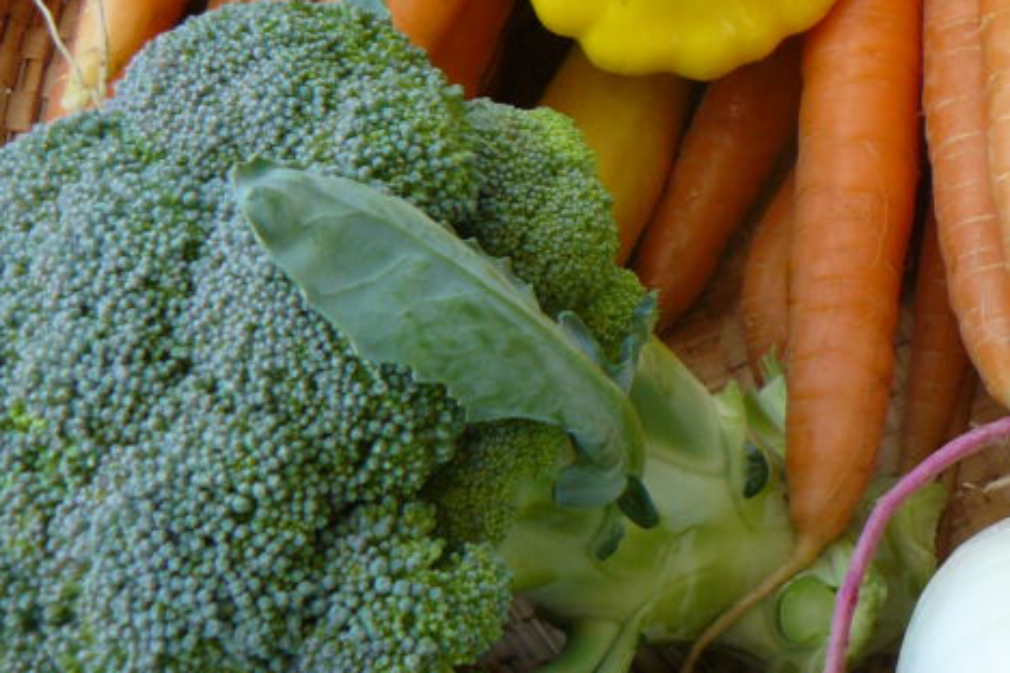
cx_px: 1066
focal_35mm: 82
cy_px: -2
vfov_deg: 16.3
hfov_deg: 23.5
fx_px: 2300
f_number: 4
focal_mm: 6
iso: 100
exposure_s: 1/125
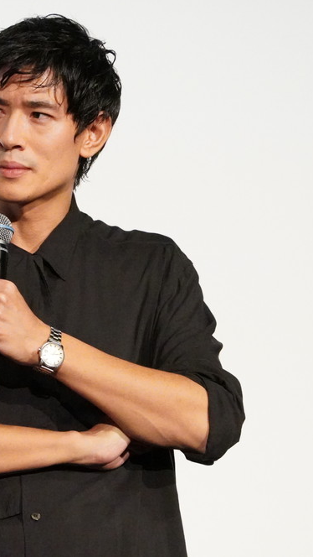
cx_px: 48
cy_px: 278
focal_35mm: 258
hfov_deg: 4.7
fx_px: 3800
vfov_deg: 8.4
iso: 16000
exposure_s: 1/320
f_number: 7.1
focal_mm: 109
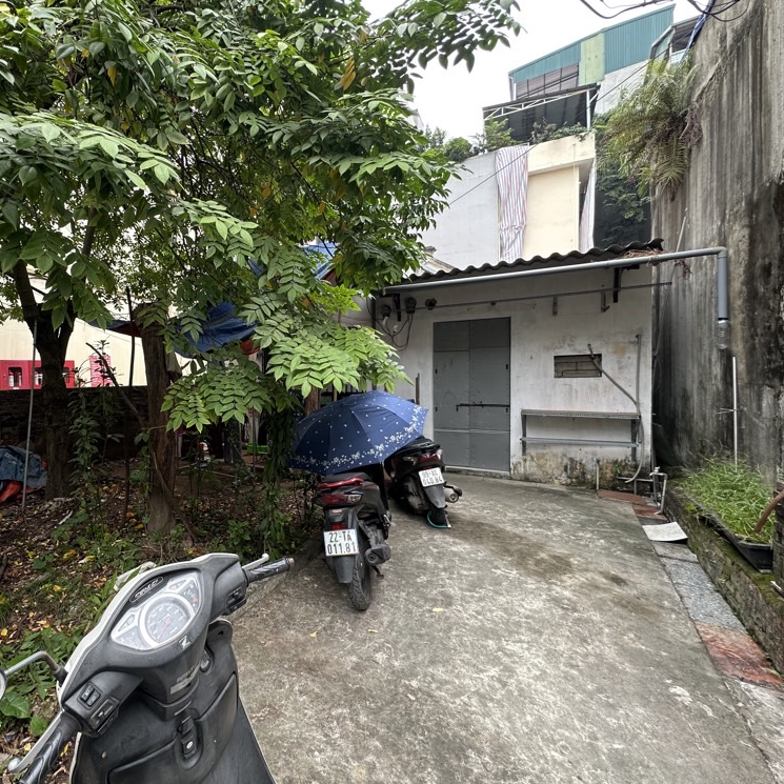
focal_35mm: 17
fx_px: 436
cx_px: 248
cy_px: 388
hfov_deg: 80.6
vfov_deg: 84.0
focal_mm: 2.22
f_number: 2.2
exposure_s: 1/99
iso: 64
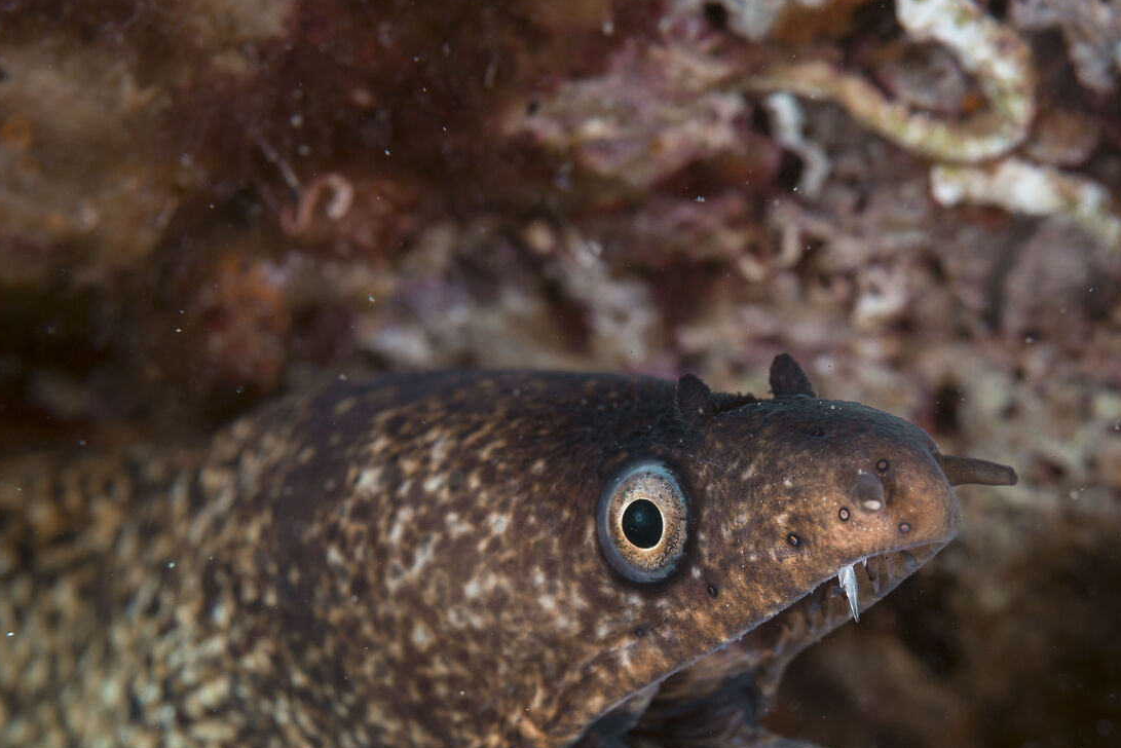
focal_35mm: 132
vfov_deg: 10.4
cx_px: 664
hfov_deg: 15.5
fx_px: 4111
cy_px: 524
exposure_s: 1/250
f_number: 11
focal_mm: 60
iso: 160
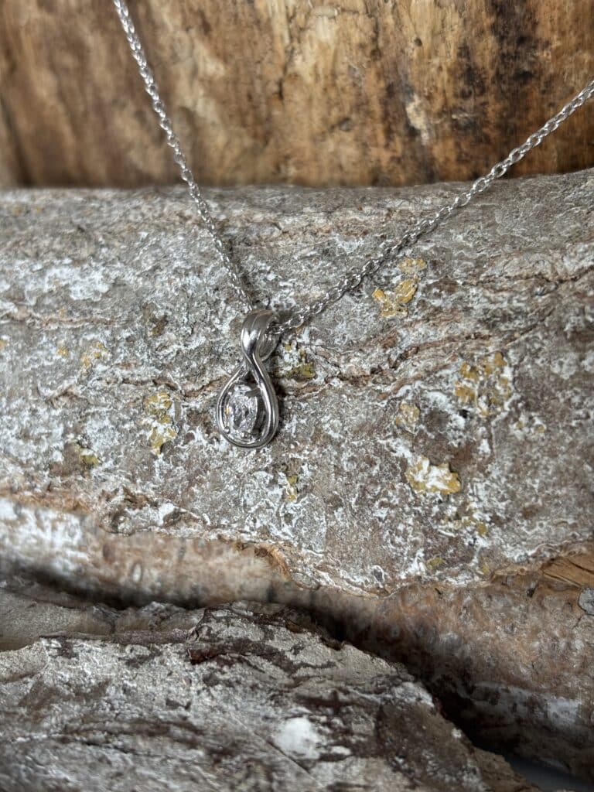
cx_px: 297
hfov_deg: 28.0
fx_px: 1190
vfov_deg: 36.8
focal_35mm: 52
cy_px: 396
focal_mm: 5.96
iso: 125
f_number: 1.6
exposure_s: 1/60
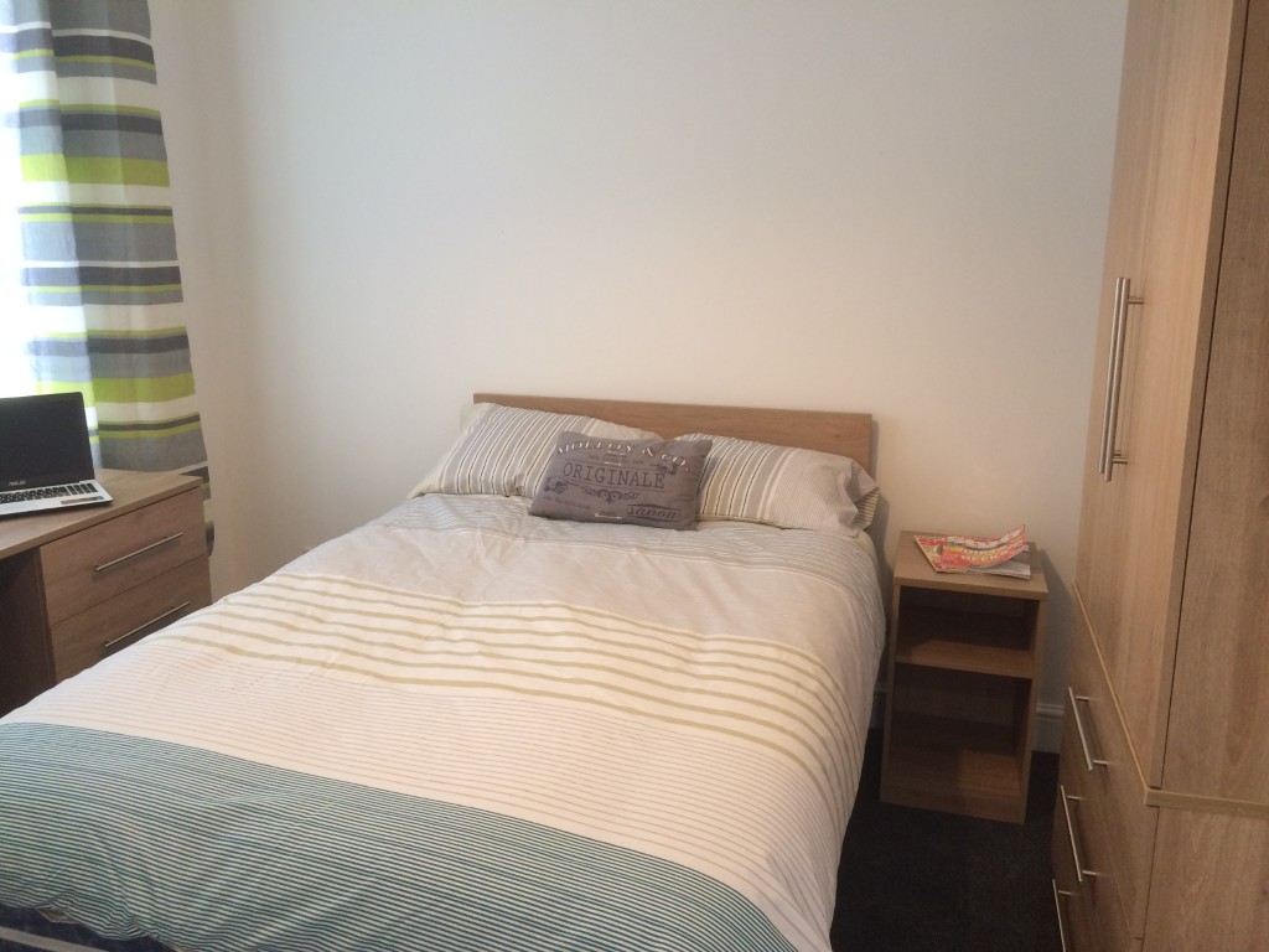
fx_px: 1063
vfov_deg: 48.2
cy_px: 476
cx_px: 634
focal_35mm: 29
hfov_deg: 61.7
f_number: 2.2
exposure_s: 1/33
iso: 125
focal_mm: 4.15
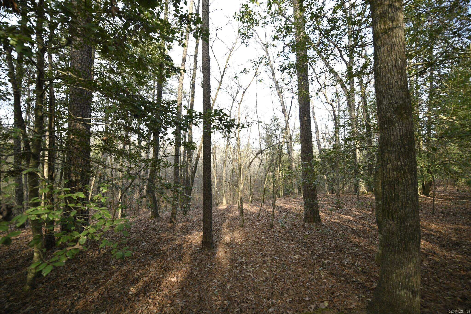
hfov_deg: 104.3
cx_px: 236
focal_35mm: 14
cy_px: 157
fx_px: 183
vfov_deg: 81.2
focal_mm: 14
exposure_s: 1/60
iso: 64
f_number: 4
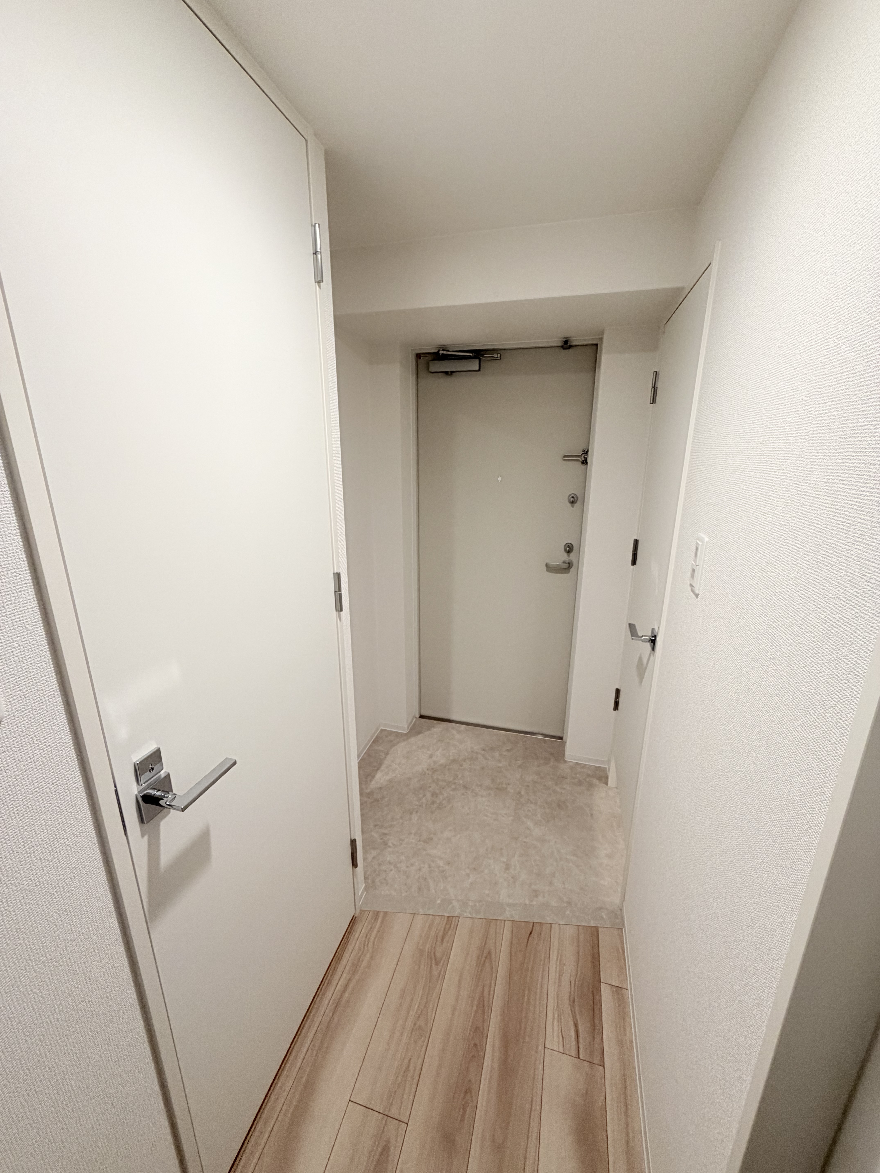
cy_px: 586
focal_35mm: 14
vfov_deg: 102.1
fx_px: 475
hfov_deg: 85.7
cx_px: 440
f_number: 2.2
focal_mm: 2.22
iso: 200
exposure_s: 1/60
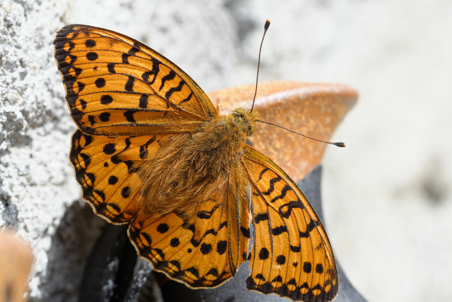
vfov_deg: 15.2
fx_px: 1130
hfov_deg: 22.6
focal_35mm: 90
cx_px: 226
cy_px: 151
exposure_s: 1/320
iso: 800
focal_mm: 90
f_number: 14
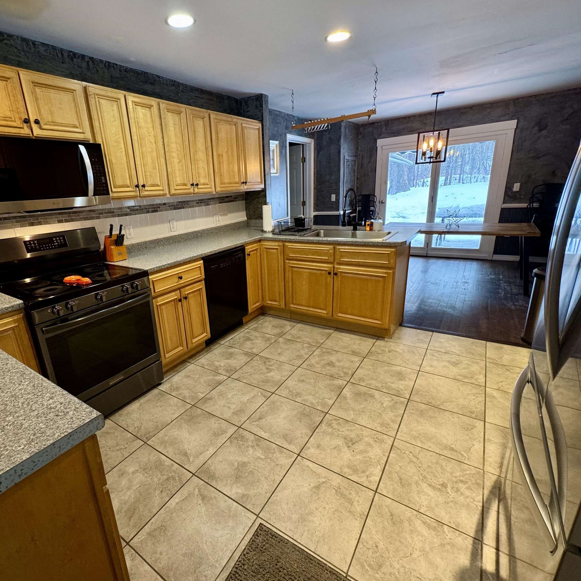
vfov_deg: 84.0
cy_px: 289
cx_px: 241
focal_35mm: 17
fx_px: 323
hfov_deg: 83.2
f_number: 2.2
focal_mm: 2.22
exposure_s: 1/60
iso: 200
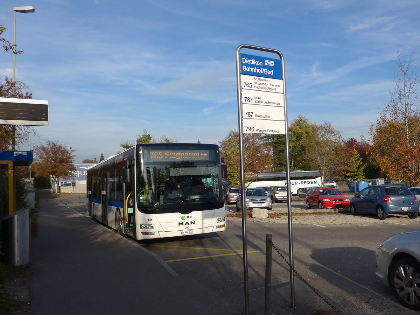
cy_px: 158
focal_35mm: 29
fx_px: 352
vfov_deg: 48.2
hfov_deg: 61.7
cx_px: 210
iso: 80
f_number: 2.8
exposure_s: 1/1600
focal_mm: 6
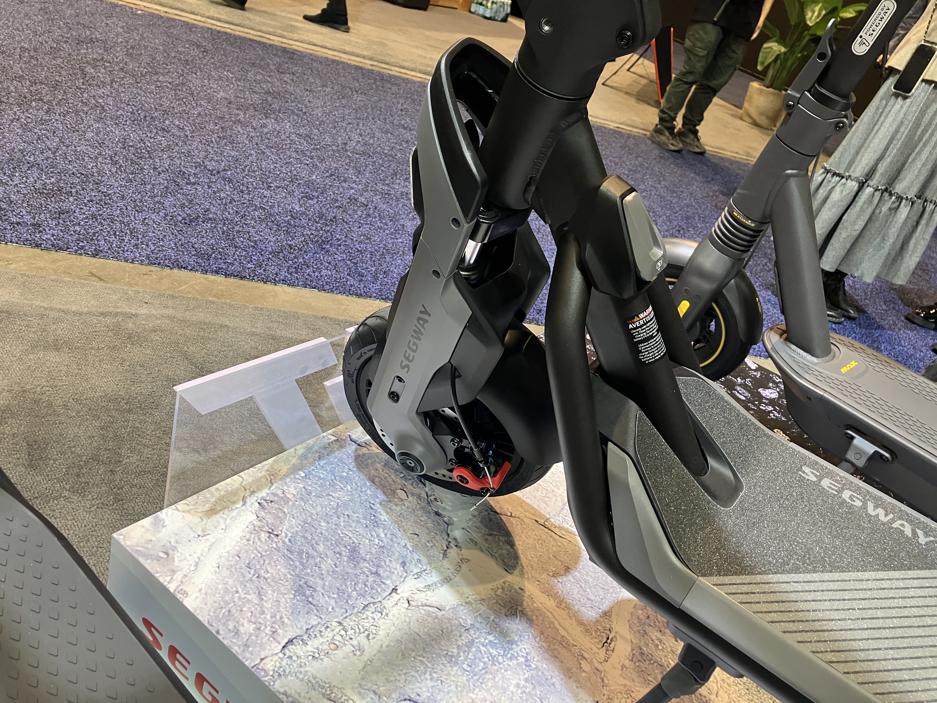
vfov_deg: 49.7
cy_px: 352
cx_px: 468
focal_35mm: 28
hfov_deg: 63.4
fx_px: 758
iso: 125
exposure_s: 1/60
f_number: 1.8
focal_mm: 3.99
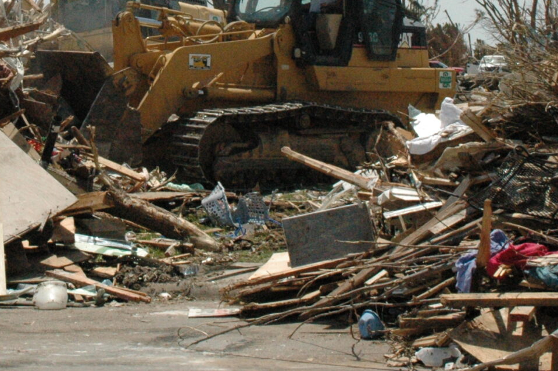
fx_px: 1486
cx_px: 56
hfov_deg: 20.8
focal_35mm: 96
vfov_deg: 13.8
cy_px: -76
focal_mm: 24
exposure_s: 1/1250
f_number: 18
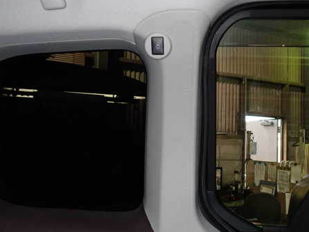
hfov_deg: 46.7
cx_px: 174
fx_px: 357
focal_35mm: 40
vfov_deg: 36.0
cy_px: 125
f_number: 6.3
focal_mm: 5.4
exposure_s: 1/30
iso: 320
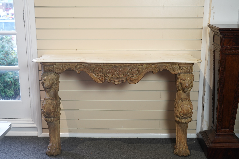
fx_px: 292
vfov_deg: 30.5
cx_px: 120
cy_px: 80
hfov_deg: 44.5
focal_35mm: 44
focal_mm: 44
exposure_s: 1/40
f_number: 4.5
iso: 500
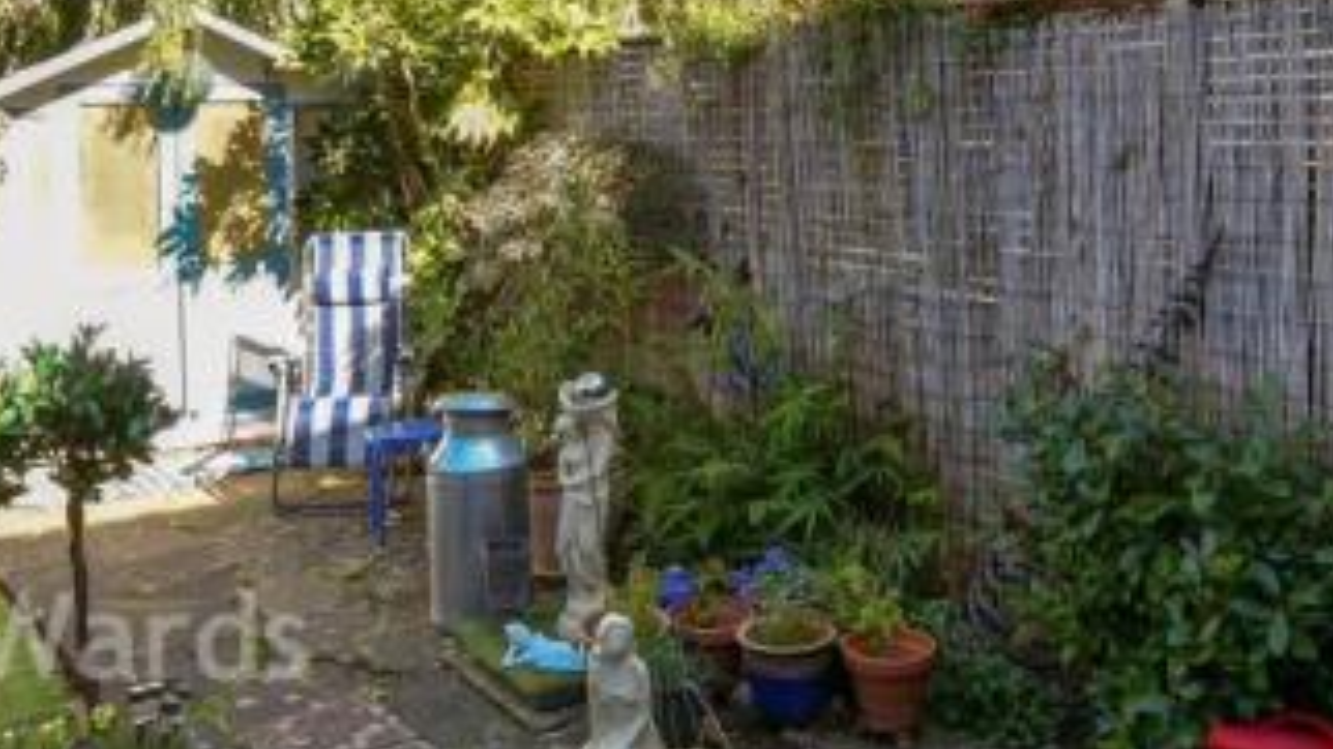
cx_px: 731
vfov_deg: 33.8
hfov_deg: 60.9
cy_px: 19
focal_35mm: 32
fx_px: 1131
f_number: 8
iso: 160
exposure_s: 1/50
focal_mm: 10
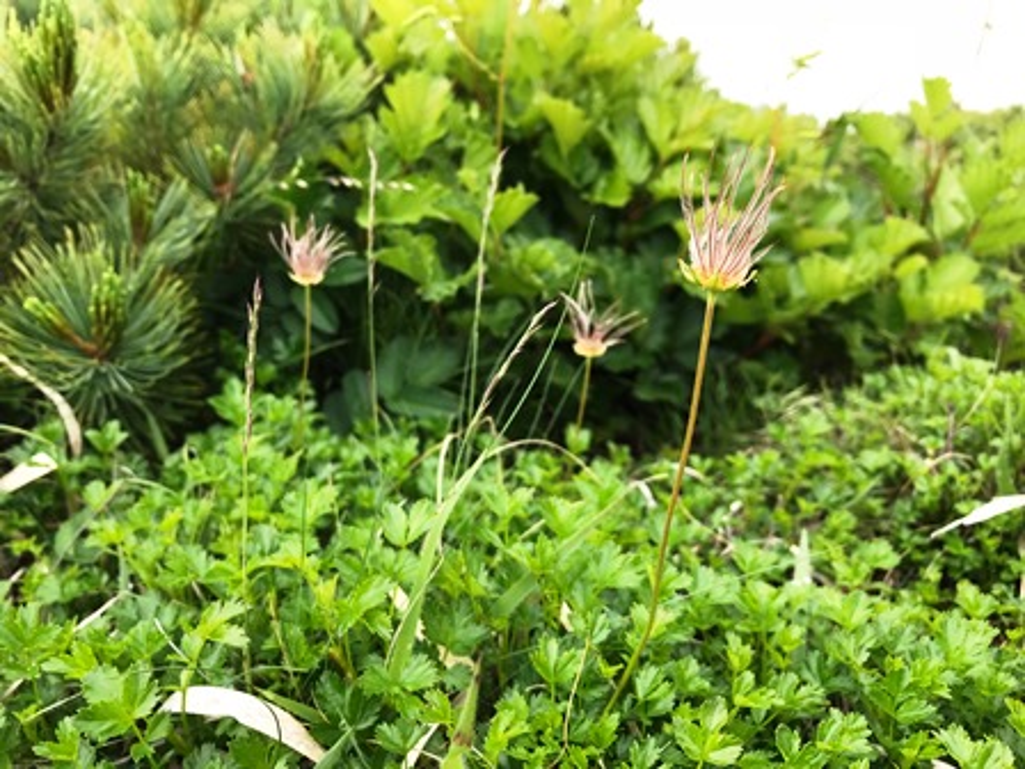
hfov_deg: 63.4
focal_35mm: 28
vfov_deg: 49.7
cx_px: 512
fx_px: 829
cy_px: 384
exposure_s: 1/267
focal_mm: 3.99
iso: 20
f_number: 1.8
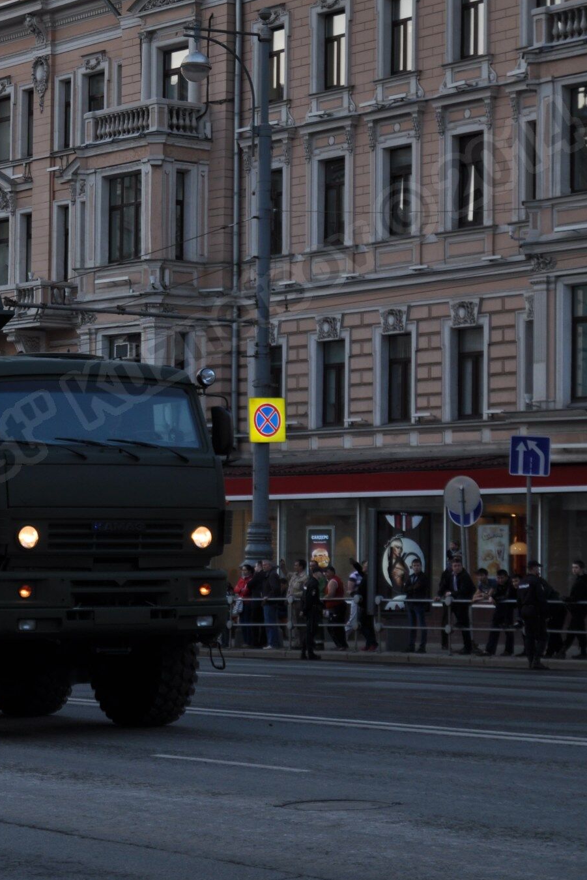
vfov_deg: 18.8
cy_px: 440
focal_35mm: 109
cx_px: 14
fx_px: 2665
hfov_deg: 12.4
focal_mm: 48
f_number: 2.8
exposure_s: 1/160
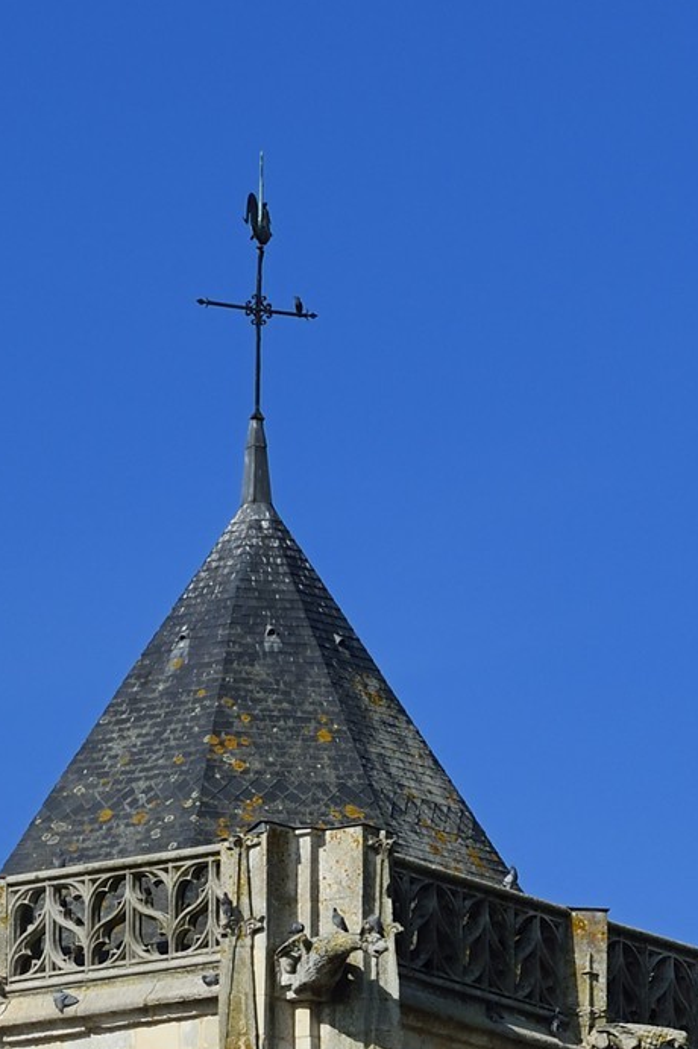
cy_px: 1818
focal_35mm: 341
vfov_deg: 5.9
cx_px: 296
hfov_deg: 4.0
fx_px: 9927
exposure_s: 1/320
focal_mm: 98
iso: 200
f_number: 13
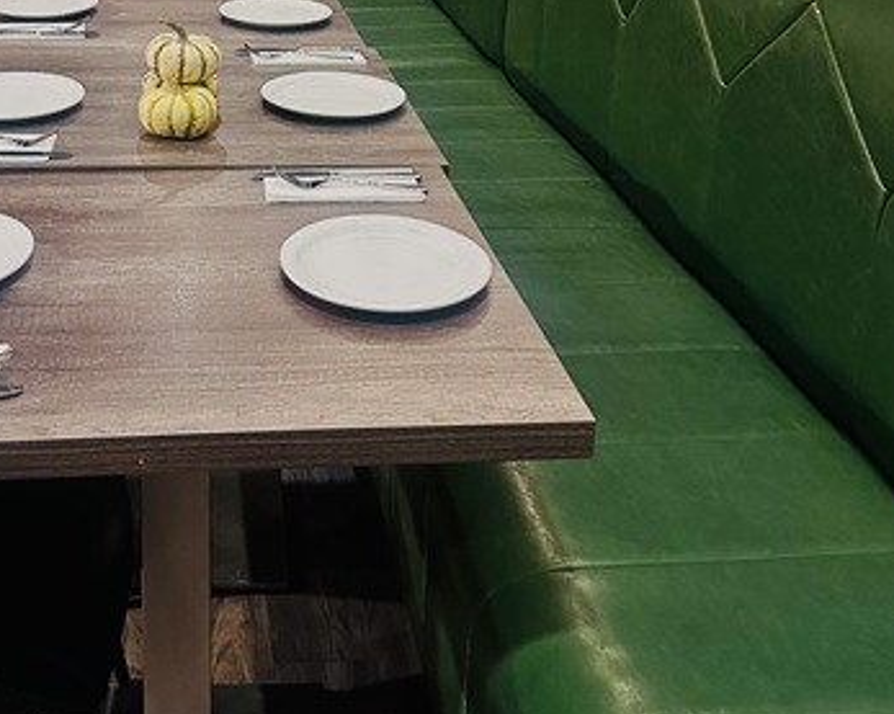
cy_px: 21
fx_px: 1190
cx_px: 258
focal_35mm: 45
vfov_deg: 31.2
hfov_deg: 40.4
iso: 640
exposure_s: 1/40
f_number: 1.78
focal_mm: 6.86
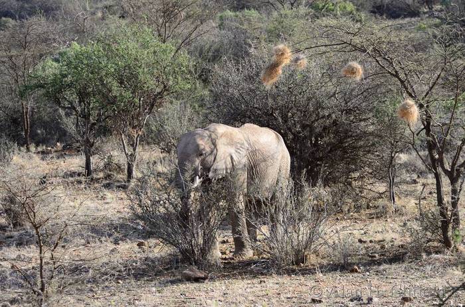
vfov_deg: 11.4
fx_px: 1546
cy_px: 154
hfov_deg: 17.1
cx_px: 232
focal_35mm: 120
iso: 140
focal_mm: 80
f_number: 4.5
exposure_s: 1/400
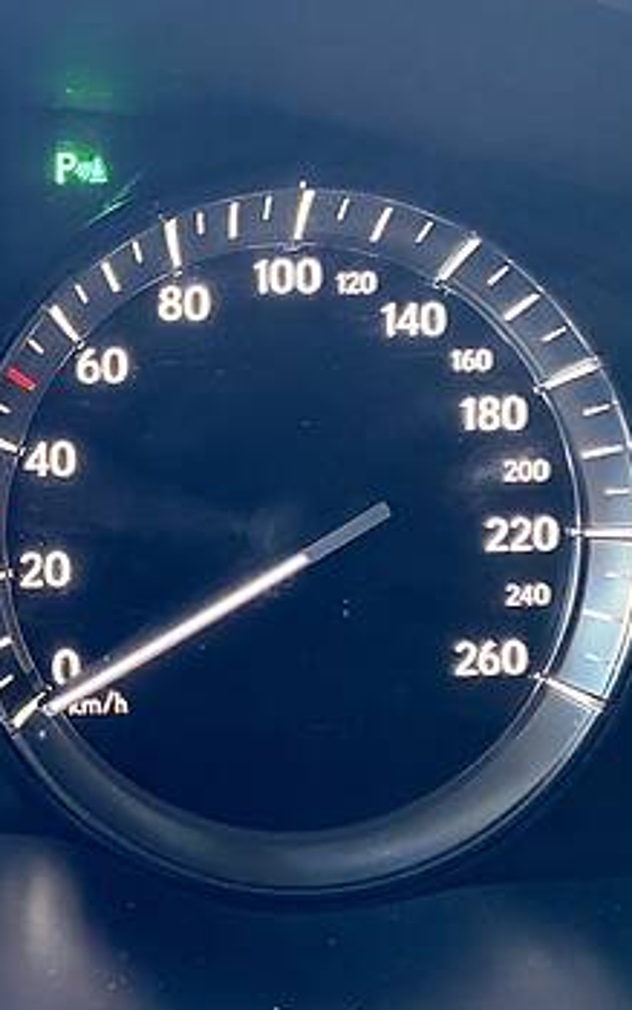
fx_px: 1735
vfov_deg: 32.4
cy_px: 427
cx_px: -257
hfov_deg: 18.7
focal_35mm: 63
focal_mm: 4.2
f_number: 1.8
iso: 500
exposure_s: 1/33
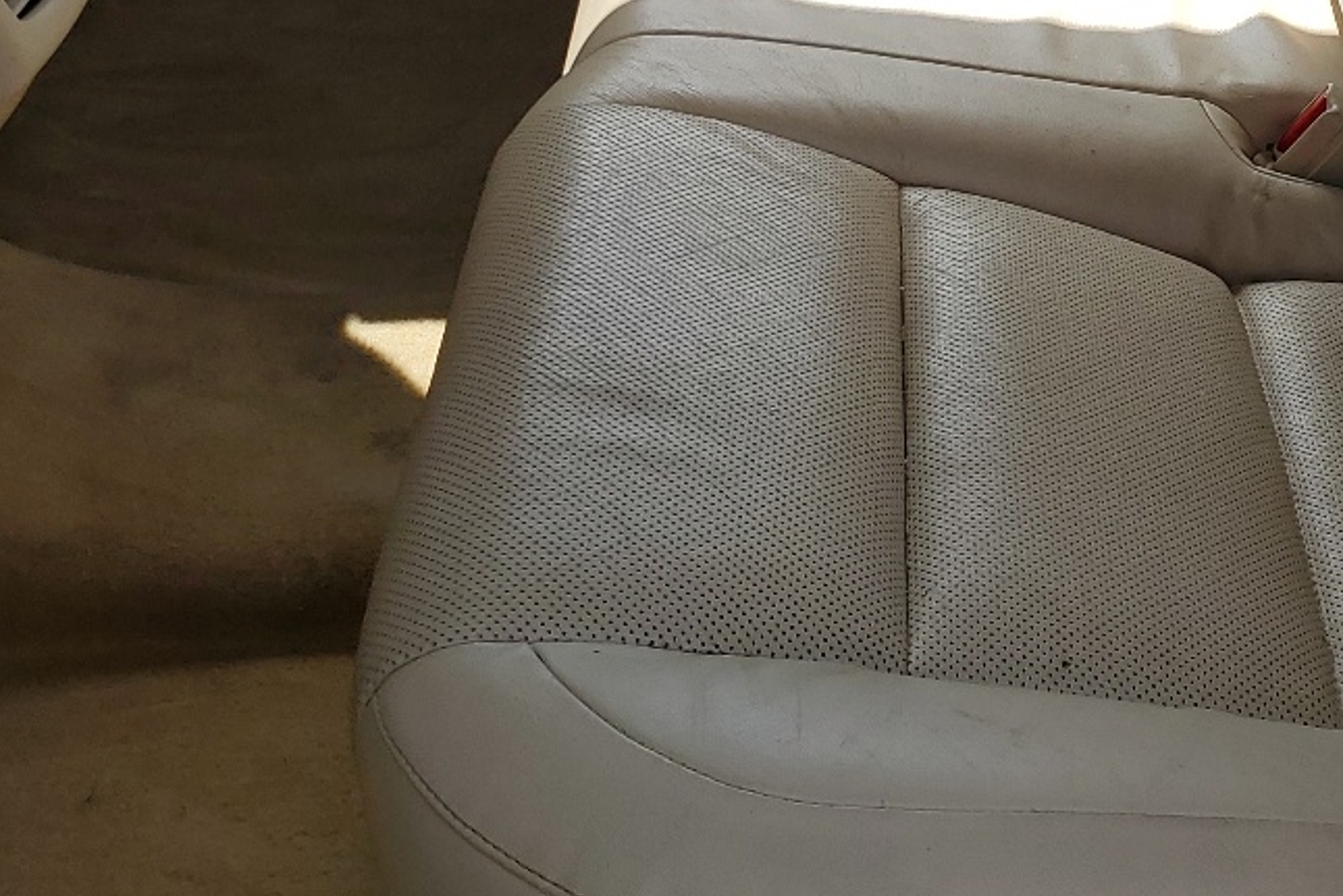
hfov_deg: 29.1
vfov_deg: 19.3
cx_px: 1146
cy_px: -154
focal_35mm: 67
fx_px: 2500
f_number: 1.5
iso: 50
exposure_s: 1/2000
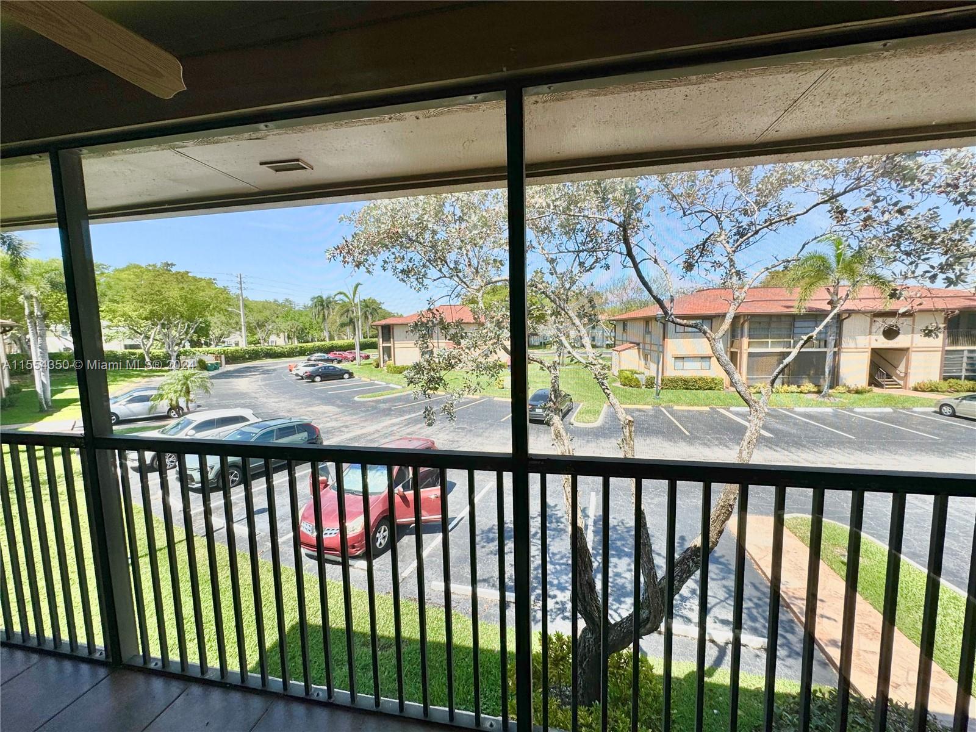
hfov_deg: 102.1
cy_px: 366
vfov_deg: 85.7
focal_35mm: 14
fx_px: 395
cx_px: 488
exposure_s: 1/741
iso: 40
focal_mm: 2.22
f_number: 2.2
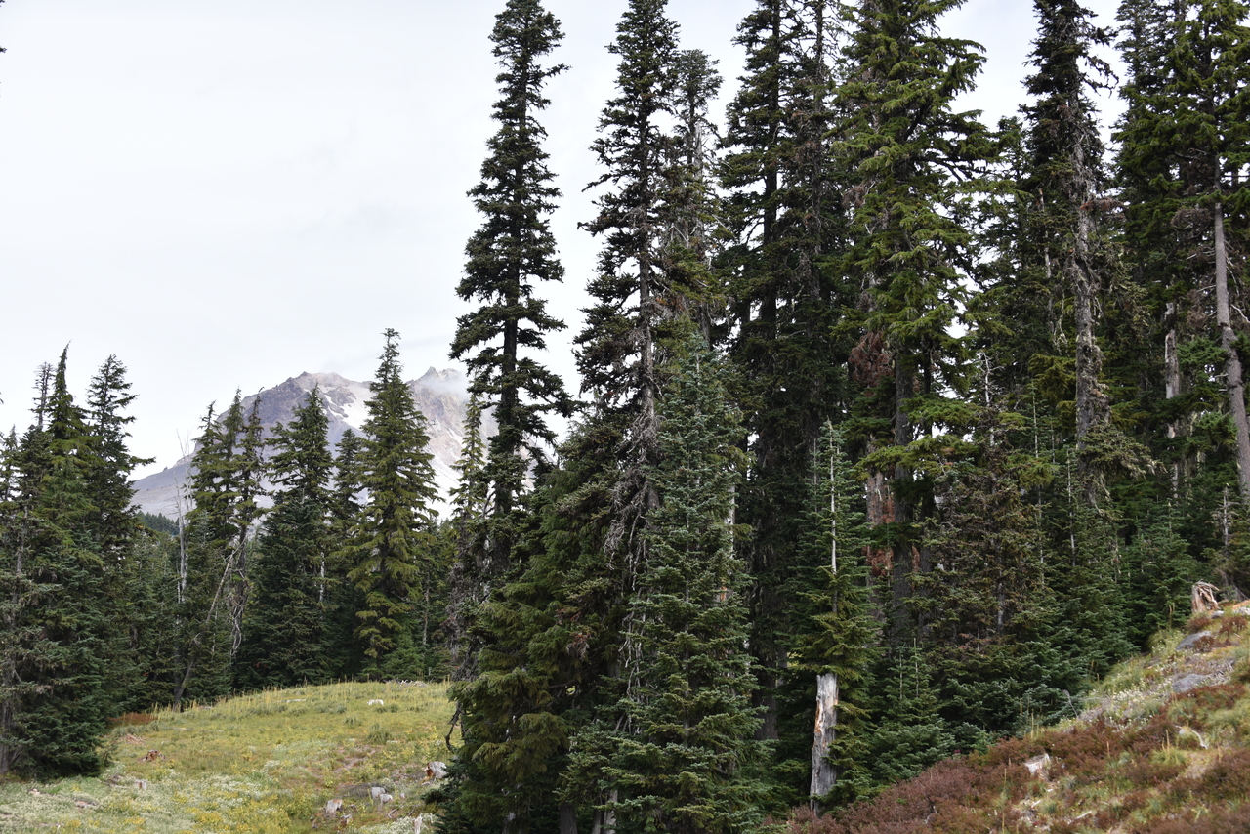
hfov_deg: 36.2
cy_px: 417
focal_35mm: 55
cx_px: 625
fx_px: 1910
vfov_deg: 24.6
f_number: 7.1
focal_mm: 55
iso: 100
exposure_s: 1/200
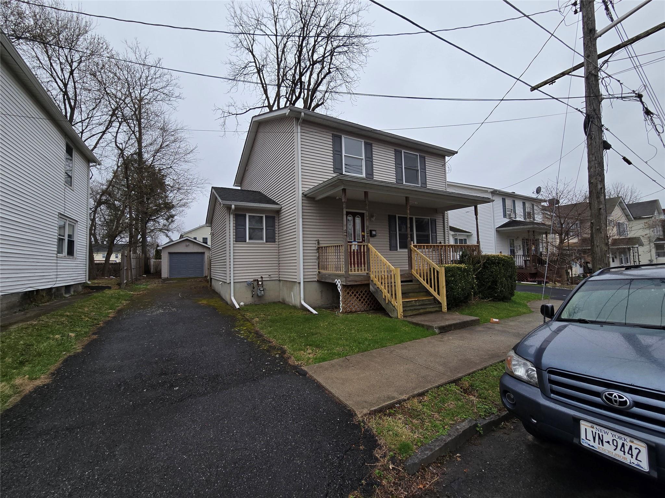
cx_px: 332
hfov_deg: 106.2
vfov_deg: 89.9
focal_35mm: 13
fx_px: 250
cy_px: 249
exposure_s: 1/458
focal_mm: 2.2
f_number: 2.2
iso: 50
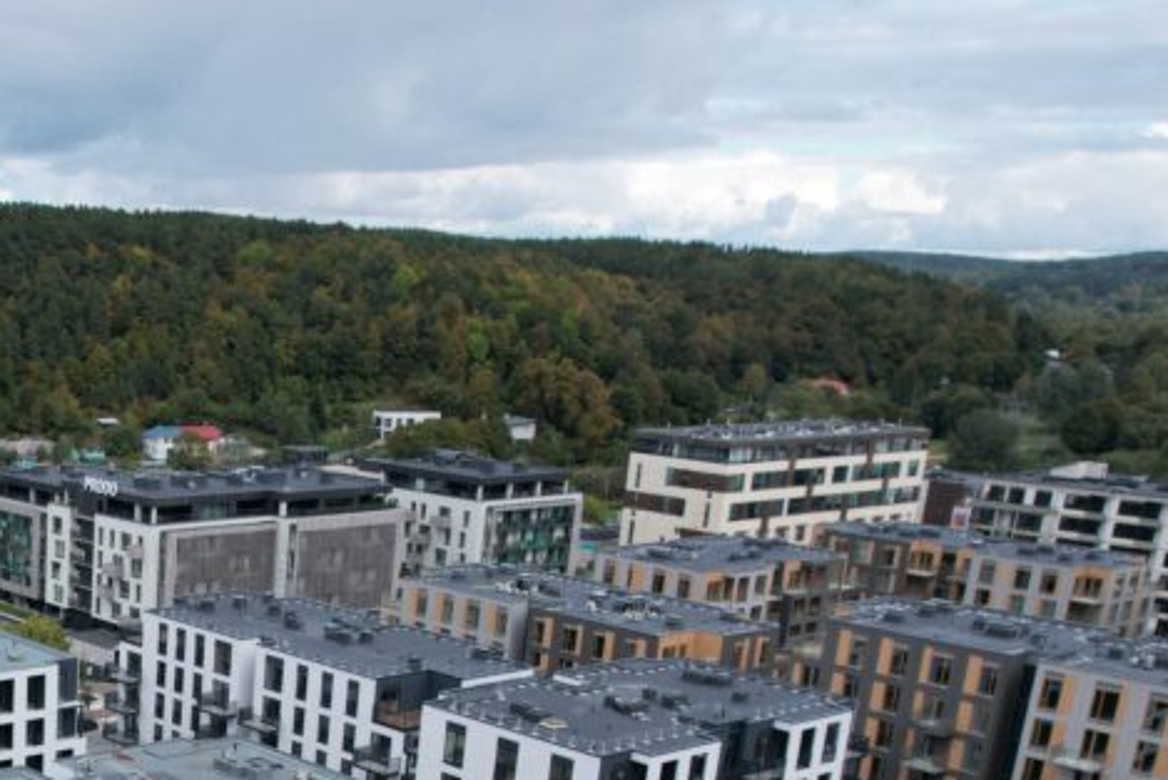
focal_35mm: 48
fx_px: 1558
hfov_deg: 36.8
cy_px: 811
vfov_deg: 26.3
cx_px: -2
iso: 150
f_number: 2.8
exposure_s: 1/1250
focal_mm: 8.38
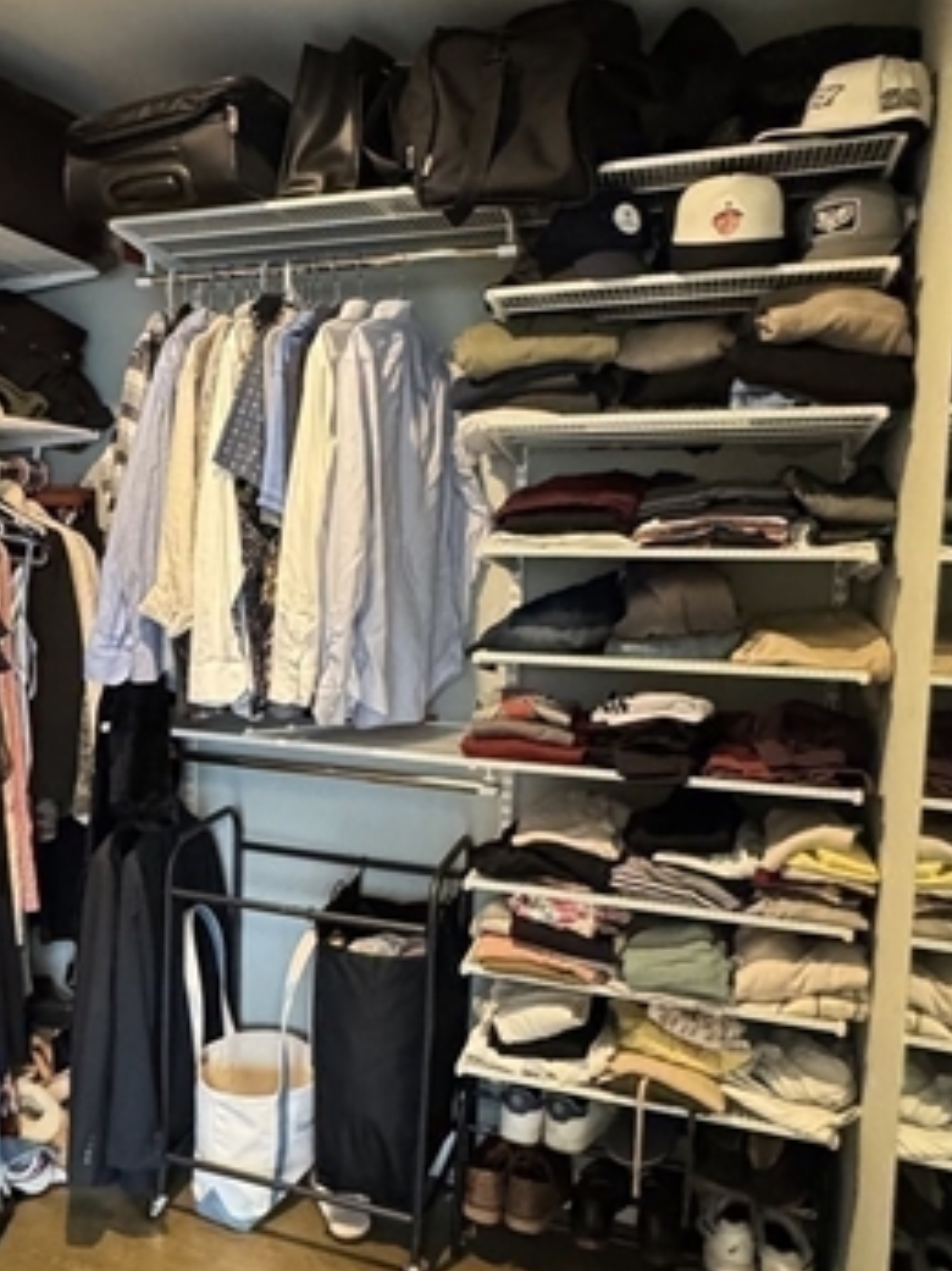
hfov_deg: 43.7
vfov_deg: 58.4
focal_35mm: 31
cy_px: 634
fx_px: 1137
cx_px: 220
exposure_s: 1/40
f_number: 2.2
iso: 1000
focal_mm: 2.22
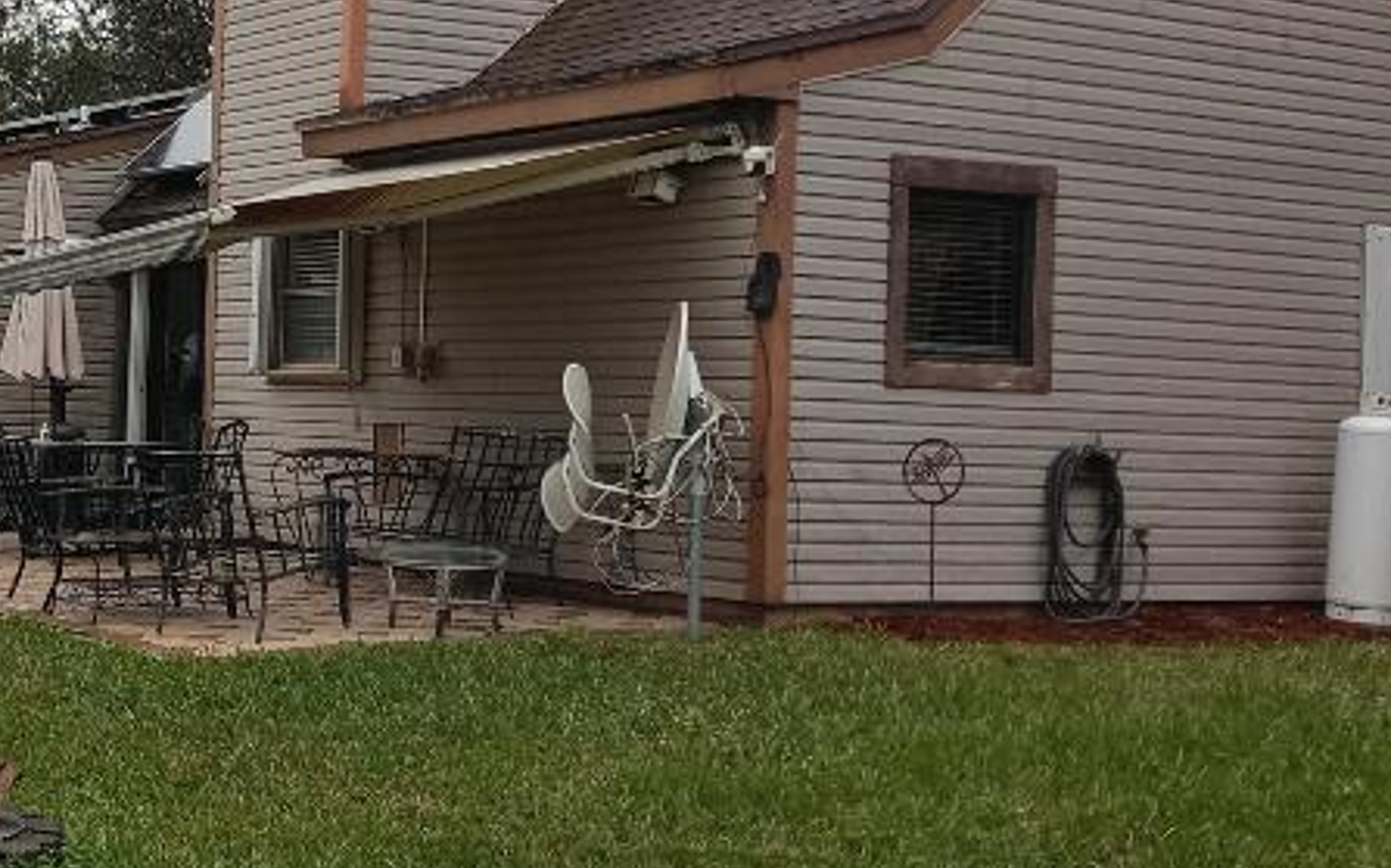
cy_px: 342
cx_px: 65
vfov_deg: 19.1
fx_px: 2577
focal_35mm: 68
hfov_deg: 28.7
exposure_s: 1/690
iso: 100
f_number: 1.8
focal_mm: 3.61
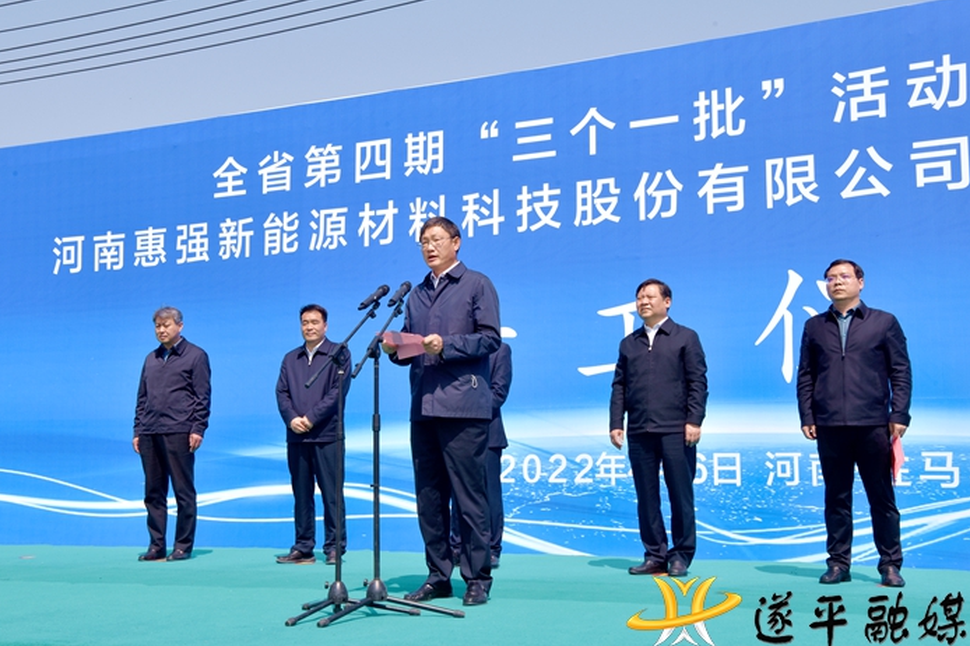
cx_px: 484
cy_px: 322
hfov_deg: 43.6
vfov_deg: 29.8
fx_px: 1212
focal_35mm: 45
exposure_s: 1/800
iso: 400
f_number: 16
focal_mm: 44
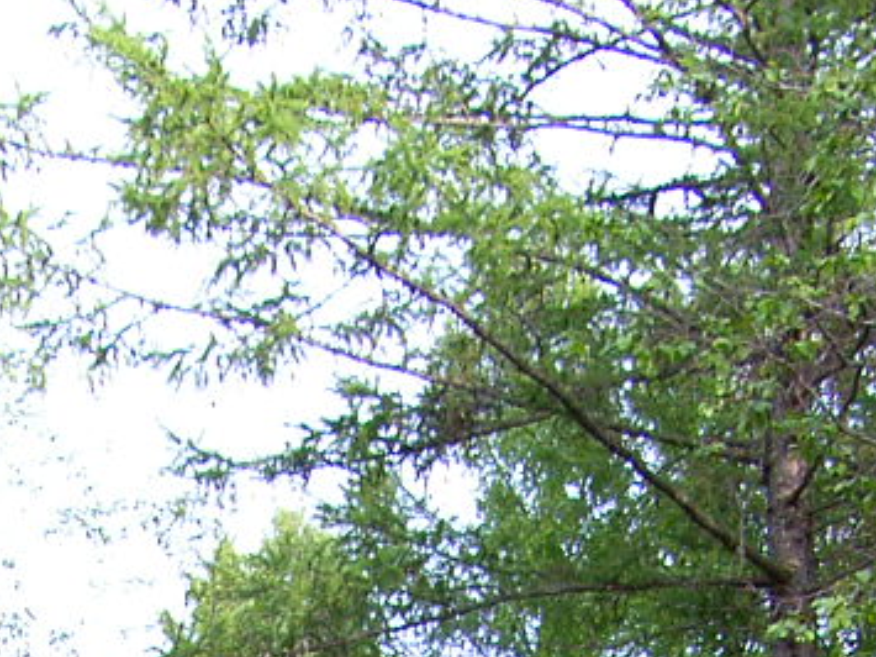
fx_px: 4073
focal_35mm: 161
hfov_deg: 12.2
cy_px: 1425
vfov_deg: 8.6
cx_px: 225
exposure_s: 1/320
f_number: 2.8
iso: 100
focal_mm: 9
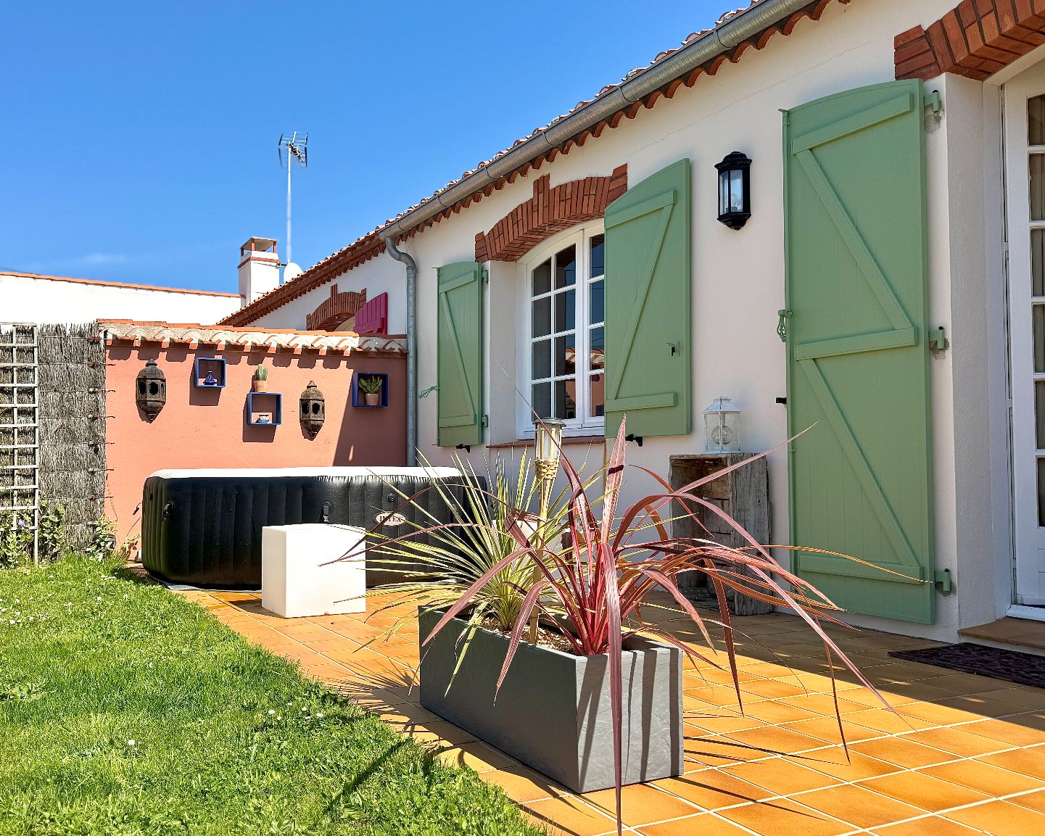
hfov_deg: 65.9
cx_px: 476
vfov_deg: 54.9
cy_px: 429
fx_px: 804
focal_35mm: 26
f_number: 1.78
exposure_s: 1/4950
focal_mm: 6.76
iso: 80
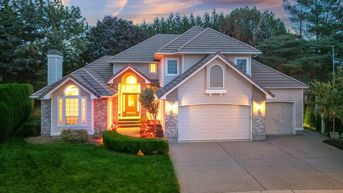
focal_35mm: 27
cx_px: 168
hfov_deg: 69.9
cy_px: 79
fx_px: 246
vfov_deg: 42.7
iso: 870
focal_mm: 8.67
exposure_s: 1/13
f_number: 1.8
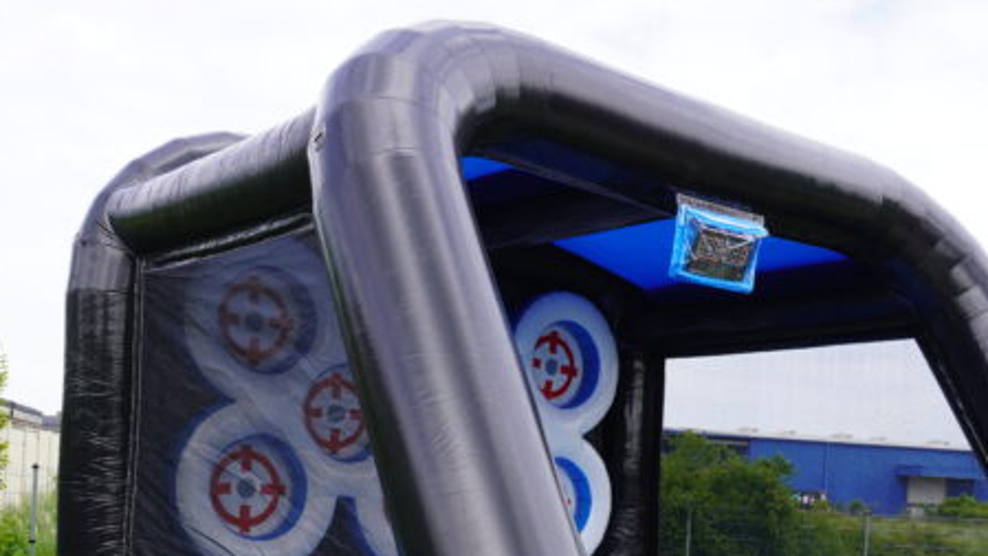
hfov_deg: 47.3
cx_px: 537
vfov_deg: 26.7
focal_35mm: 43
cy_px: 512
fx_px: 1127
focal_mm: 16
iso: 100
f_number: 7.1
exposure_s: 1/100
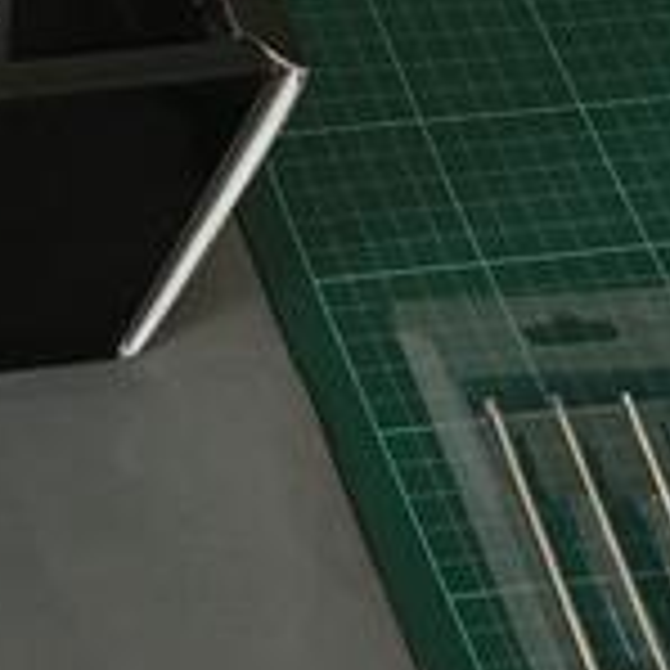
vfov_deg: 15.8
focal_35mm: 110
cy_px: 351
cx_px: -648
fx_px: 2409
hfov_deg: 13.6
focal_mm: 4.15
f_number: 2.2
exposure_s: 1/25
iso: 200
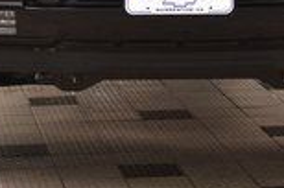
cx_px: 179
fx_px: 1771
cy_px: -134
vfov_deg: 6.0
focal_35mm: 225
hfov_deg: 9.2
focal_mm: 36
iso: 1600
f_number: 8
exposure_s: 1/60
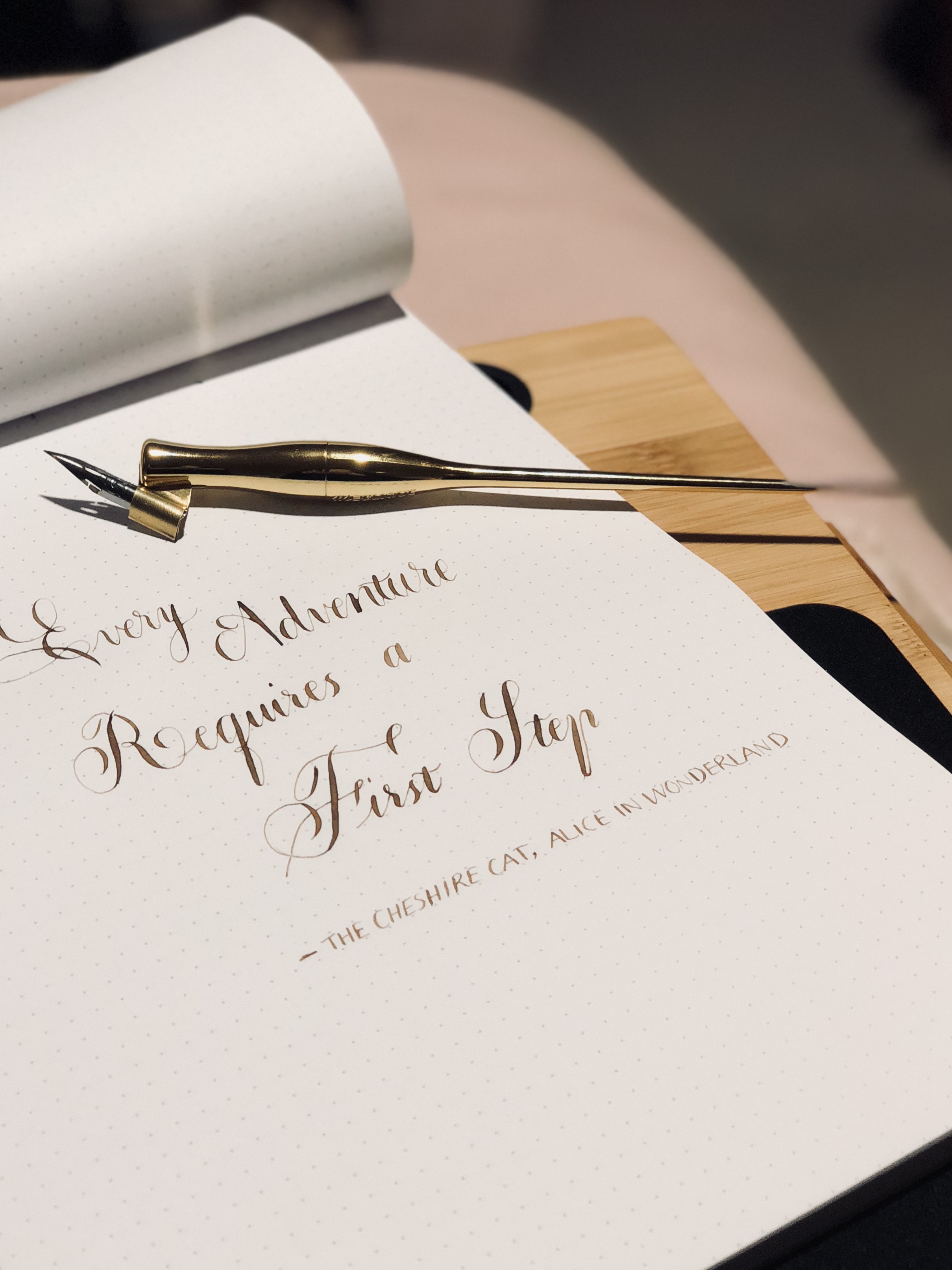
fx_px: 2384
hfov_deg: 22.5
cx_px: 378
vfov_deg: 29.8
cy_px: 678
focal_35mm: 65
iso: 125
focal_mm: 6
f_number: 2.4
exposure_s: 1/33
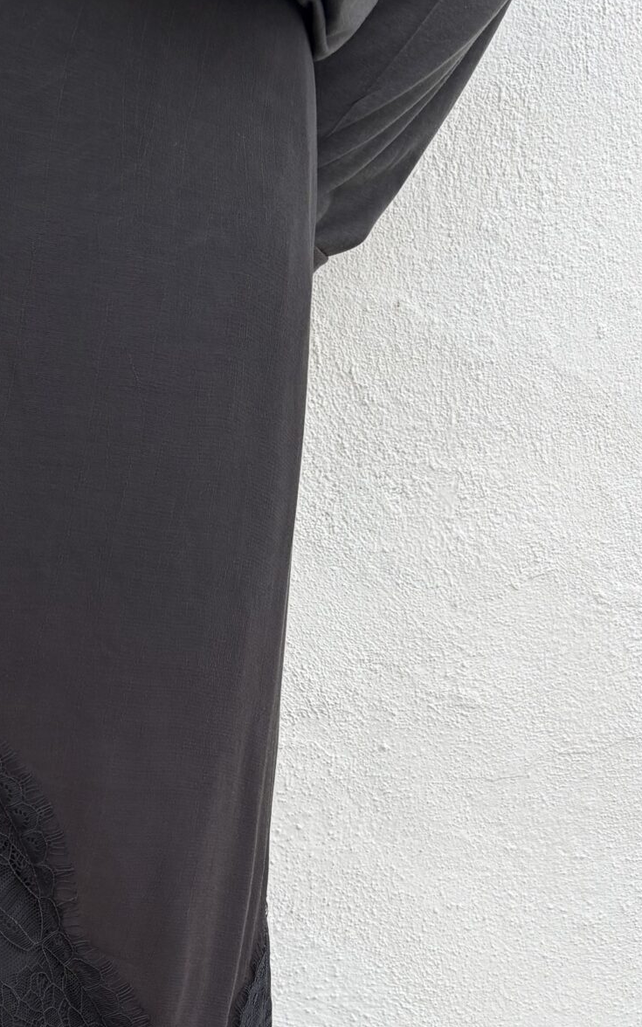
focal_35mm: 60
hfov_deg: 20.7
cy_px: 931
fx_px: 1680
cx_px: -48
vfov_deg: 32.3
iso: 50
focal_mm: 5.96
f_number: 1.6
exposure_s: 1/933
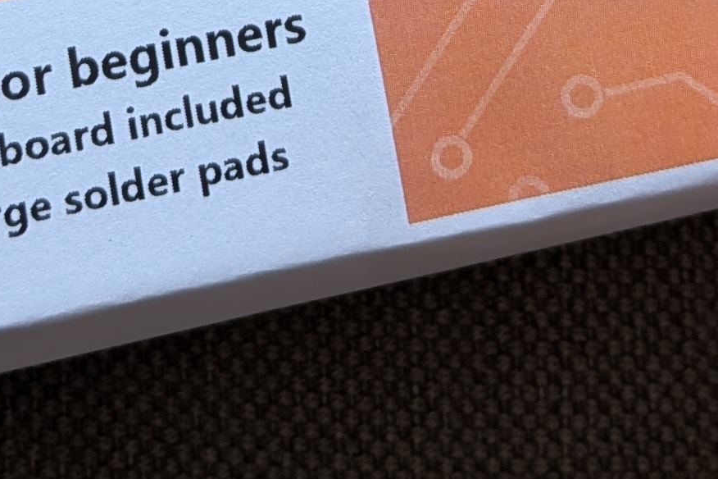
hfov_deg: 17.9
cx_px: 328
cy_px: -527
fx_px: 2273
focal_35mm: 114
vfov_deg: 10.8
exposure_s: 1/33.3
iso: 36
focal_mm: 4.53
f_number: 1.7
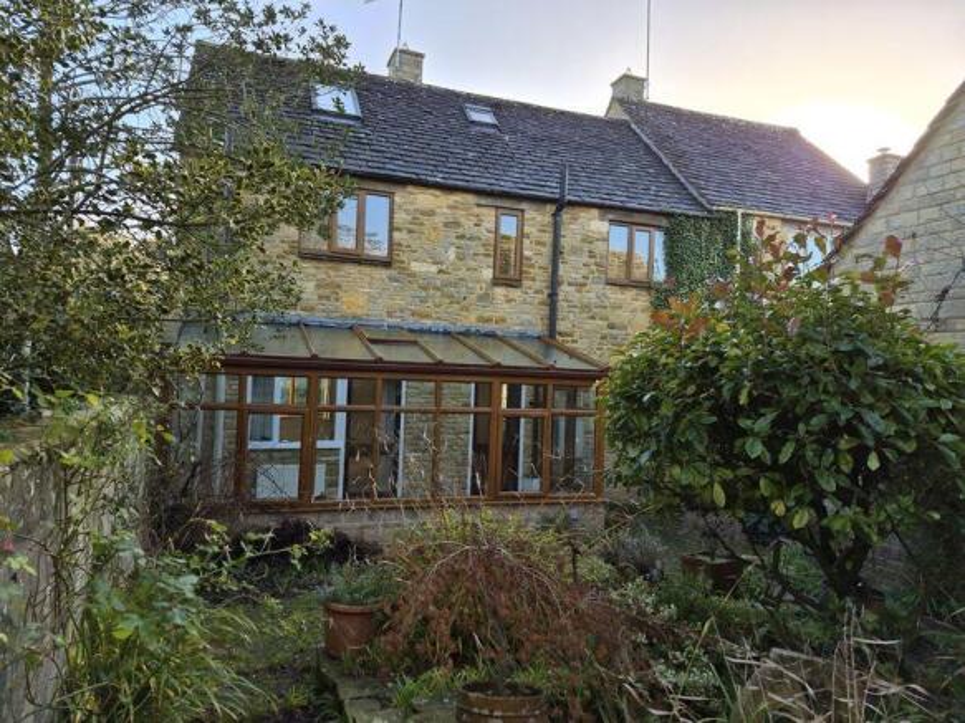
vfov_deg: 58.9
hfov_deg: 73.9
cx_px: 482
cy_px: 362
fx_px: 641
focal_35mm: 23
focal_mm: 5.4
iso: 80
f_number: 1.8
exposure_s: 1/1932
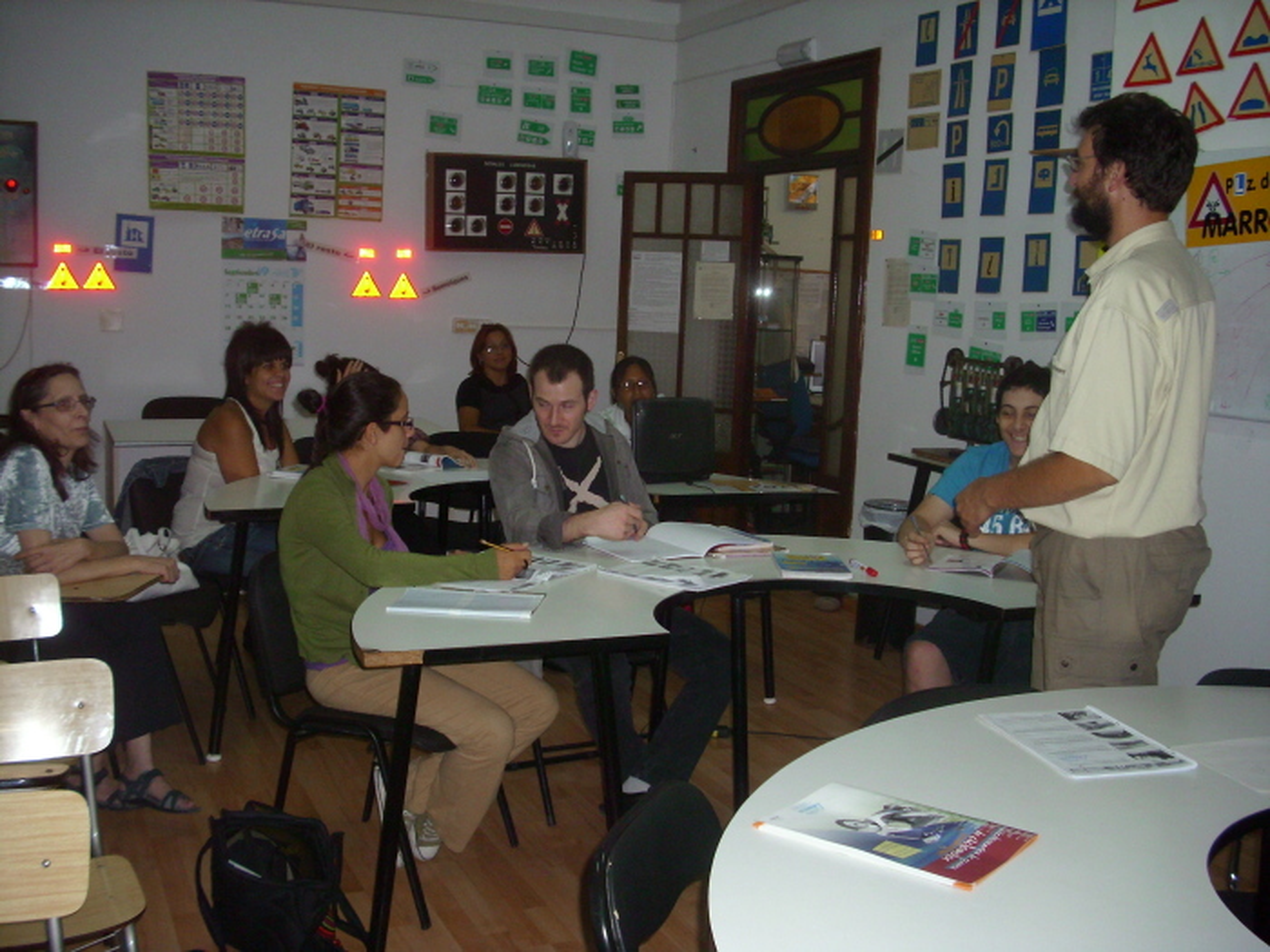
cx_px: 635
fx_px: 1357
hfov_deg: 50.1
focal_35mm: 37
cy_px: 476
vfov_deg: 38.7
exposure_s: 1/200
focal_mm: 6.2
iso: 200
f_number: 2.8
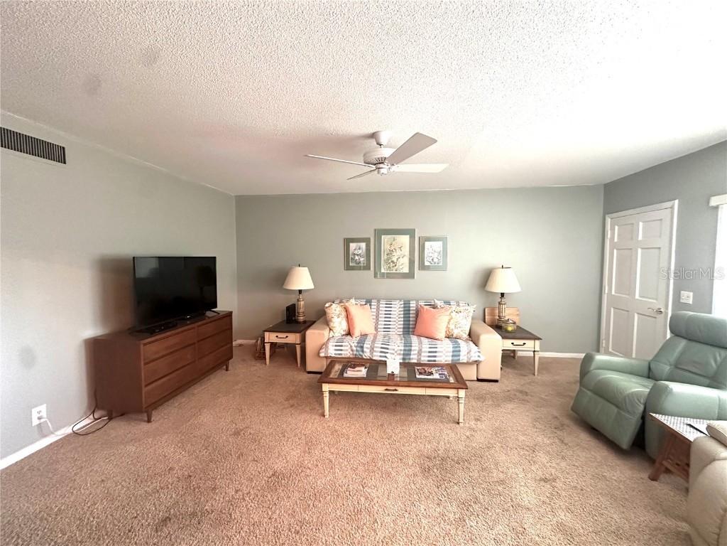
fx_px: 294
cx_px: 364
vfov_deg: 85.7
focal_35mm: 14
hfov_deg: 102.1
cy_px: 273
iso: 800
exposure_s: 1/60
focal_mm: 2.22
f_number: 2.2
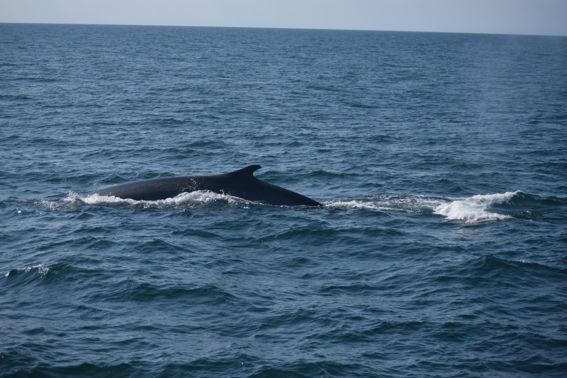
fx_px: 1299
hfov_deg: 24.6
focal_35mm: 82
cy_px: 189
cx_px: 284
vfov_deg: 16.6
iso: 200
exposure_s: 1/4000
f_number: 4
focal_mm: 55
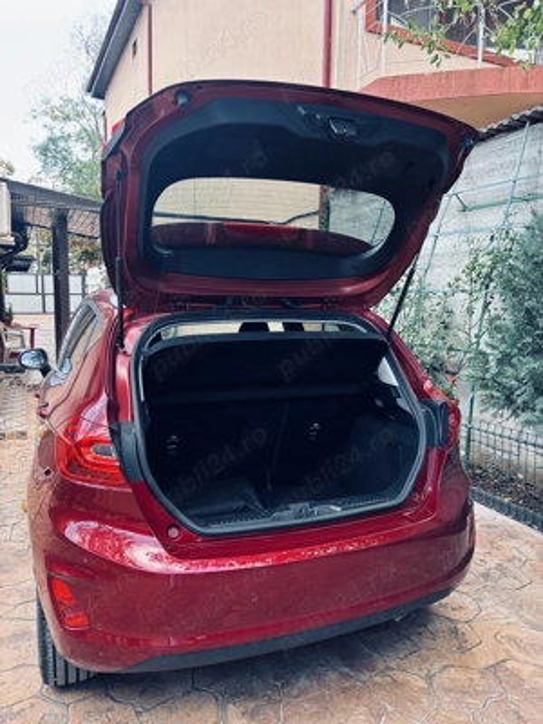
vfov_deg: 67.3
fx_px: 544
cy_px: 362
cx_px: 272
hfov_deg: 53.1
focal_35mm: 26
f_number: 1.6
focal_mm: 5.96
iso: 100
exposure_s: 1/121
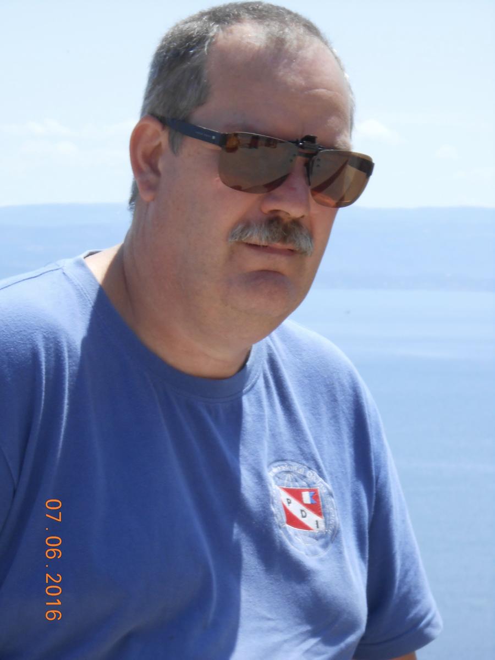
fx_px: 2974
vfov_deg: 12.7
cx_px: 248
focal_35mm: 156
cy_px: 330
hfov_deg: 9.5
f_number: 6.5
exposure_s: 1/500
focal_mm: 27.6
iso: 200
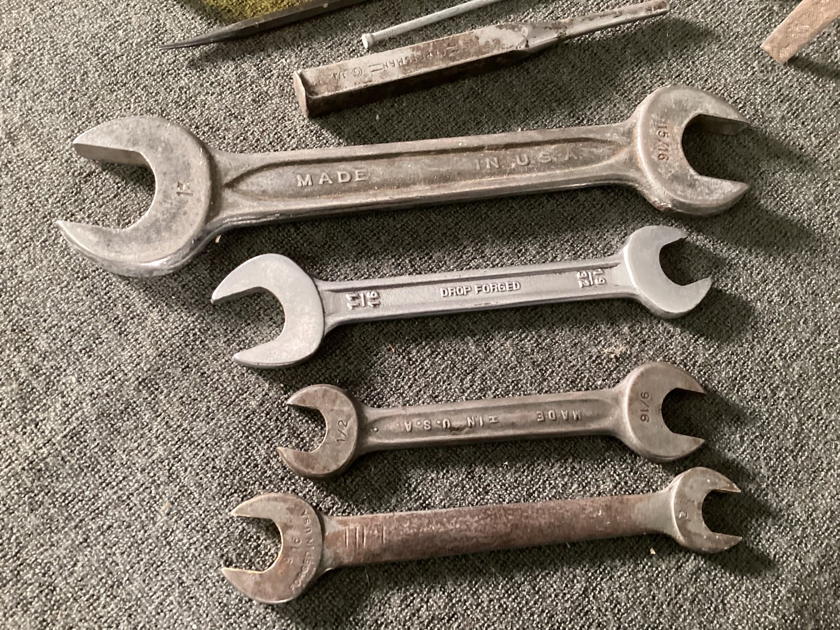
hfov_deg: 58.3
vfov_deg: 45.4
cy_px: 315
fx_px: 752
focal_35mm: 31
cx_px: 420
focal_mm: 3.3
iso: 320
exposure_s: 1/40
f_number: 2.4
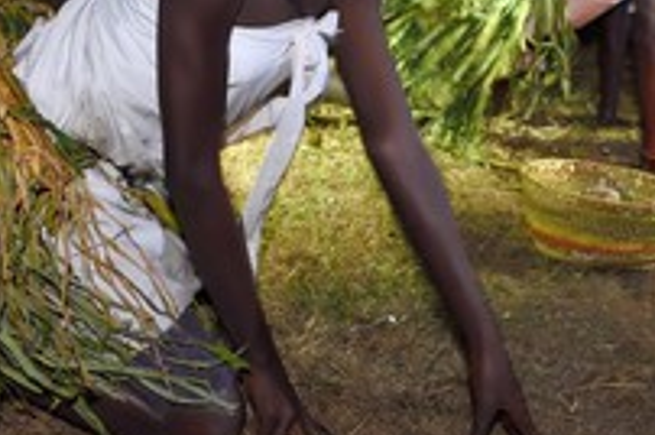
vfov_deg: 26.1
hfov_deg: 39.6
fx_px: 908
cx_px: 308
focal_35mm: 50
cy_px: 52
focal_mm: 24
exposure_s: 1/60
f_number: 6.3
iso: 3200
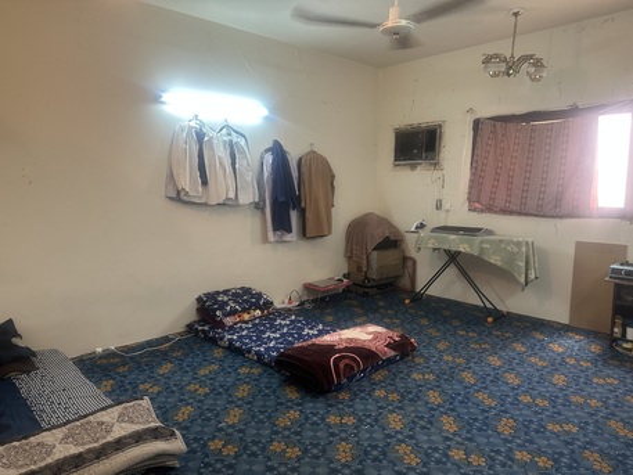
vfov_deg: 56.8
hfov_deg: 71.6
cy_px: 238
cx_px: 316
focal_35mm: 24
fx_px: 439
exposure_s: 1/60
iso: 320
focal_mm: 6.86
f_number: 1.78
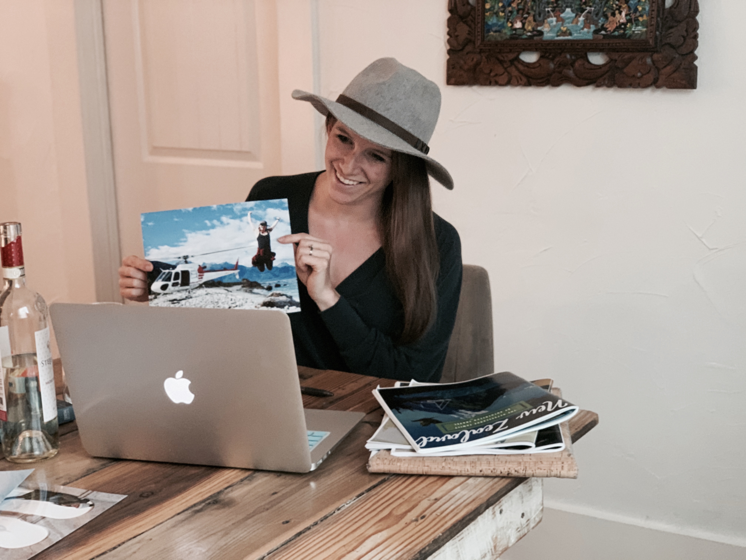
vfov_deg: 28.0
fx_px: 1121
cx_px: 373
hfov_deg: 36.8
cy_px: 280
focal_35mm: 52
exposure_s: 1/40
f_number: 2.4
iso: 320
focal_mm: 6
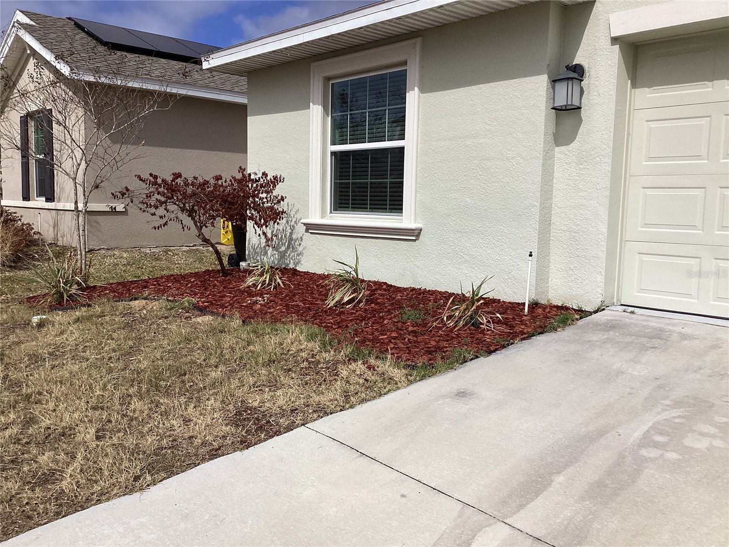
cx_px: 364
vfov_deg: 45.4
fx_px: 653
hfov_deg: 58.4
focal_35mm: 31
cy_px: 274
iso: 25
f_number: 2.4
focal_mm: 3.3
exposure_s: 1/5848
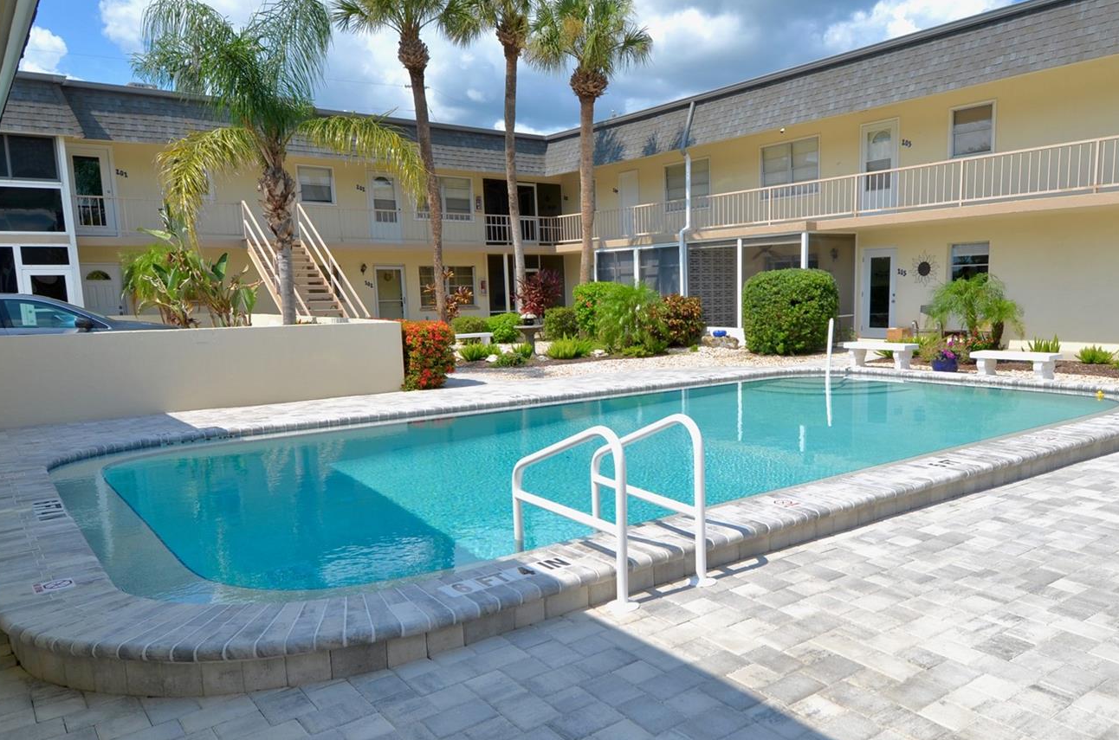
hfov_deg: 69.0
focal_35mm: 26
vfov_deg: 49.2
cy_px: 416
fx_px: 806
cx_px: 656
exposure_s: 1/320
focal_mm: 14
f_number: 9
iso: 100
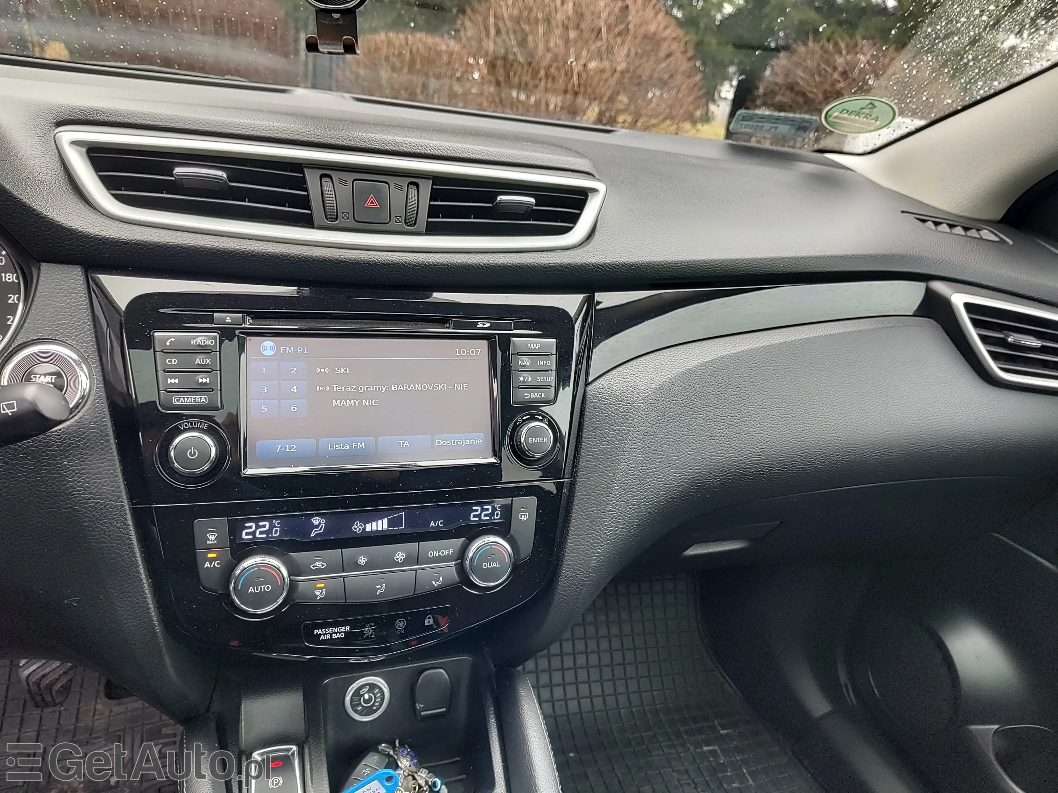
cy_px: 396
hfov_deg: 73.9
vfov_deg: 58.9
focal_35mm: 23
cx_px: 529
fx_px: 703
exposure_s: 1/100
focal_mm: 5.56
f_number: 1.8
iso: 190
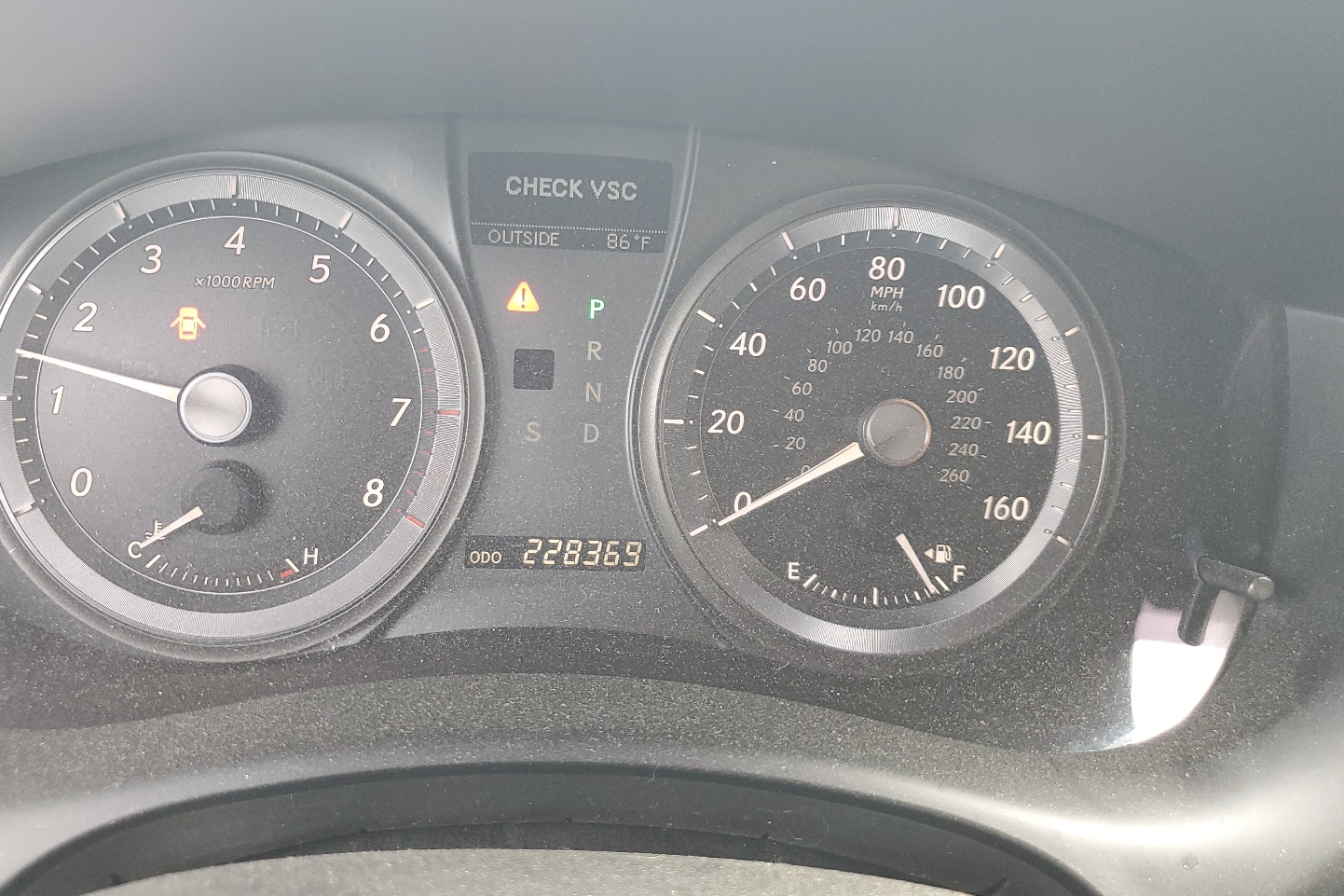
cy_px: 362
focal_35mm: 30
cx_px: 605
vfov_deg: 43.4
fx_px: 1120
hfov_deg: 61.8
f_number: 1.5
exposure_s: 1/60.2
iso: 116
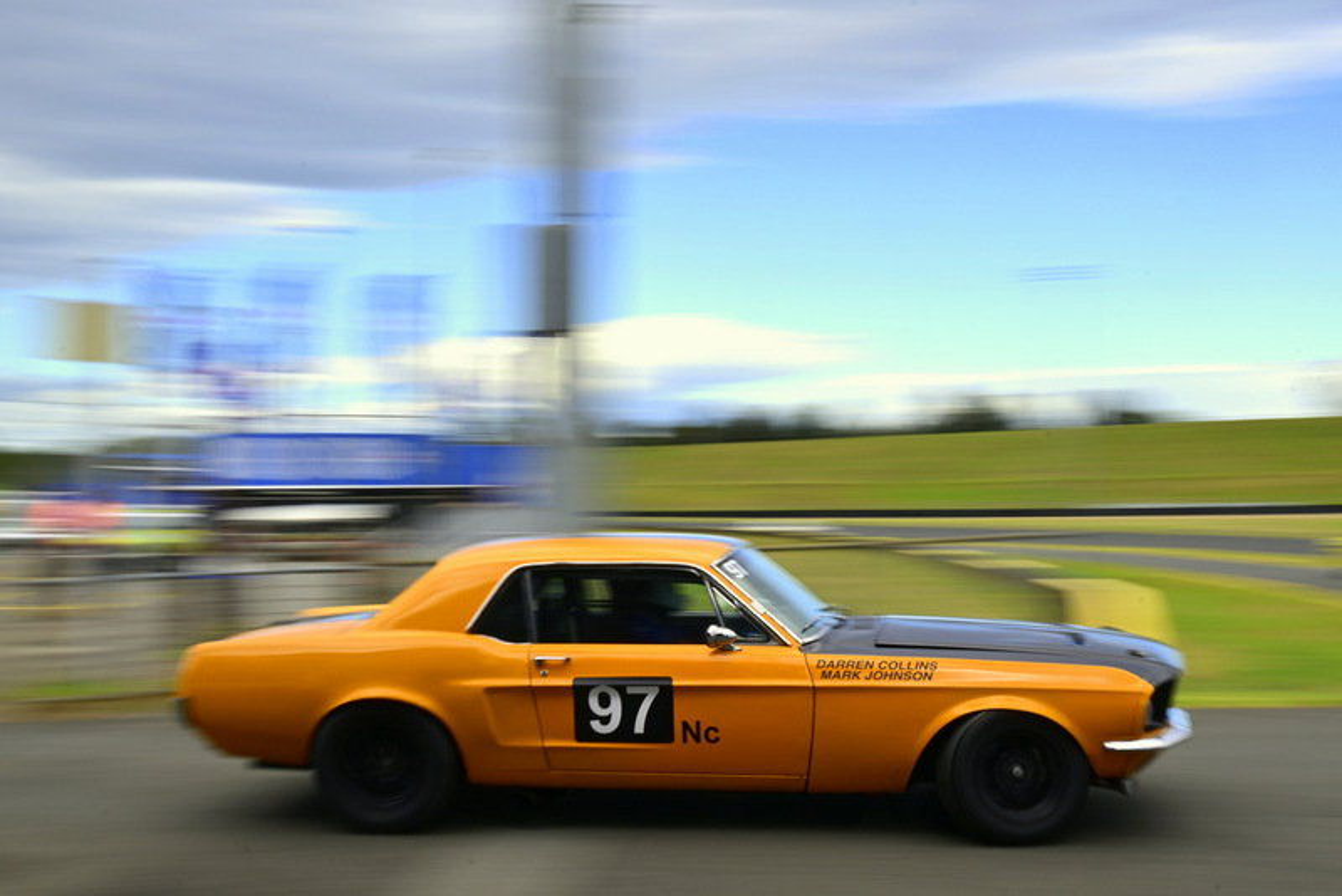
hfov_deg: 48.4
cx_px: 671
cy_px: 448
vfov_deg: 33.4
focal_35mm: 40
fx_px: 1492
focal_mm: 27
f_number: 25
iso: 64
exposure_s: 1/15
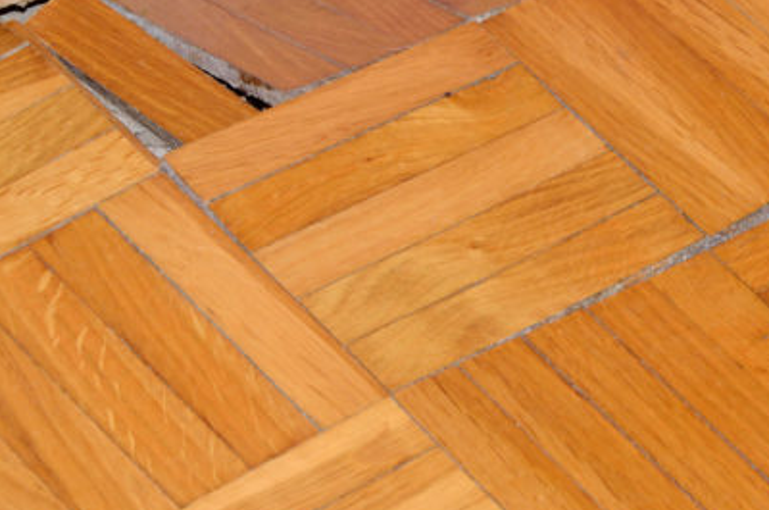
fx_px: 4093
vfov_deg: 7.1
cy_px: 98
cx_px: 644
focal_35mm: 192
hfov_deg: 10.7
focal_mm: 50
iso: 100
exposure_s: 1/200
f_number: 8
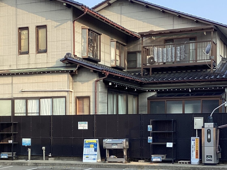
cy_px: 130
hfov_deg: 27.3
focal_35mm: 71
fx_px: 465
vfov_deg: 20.5
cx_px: 87
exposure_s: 1/525
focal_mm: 3.3
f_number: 2.4
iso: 25
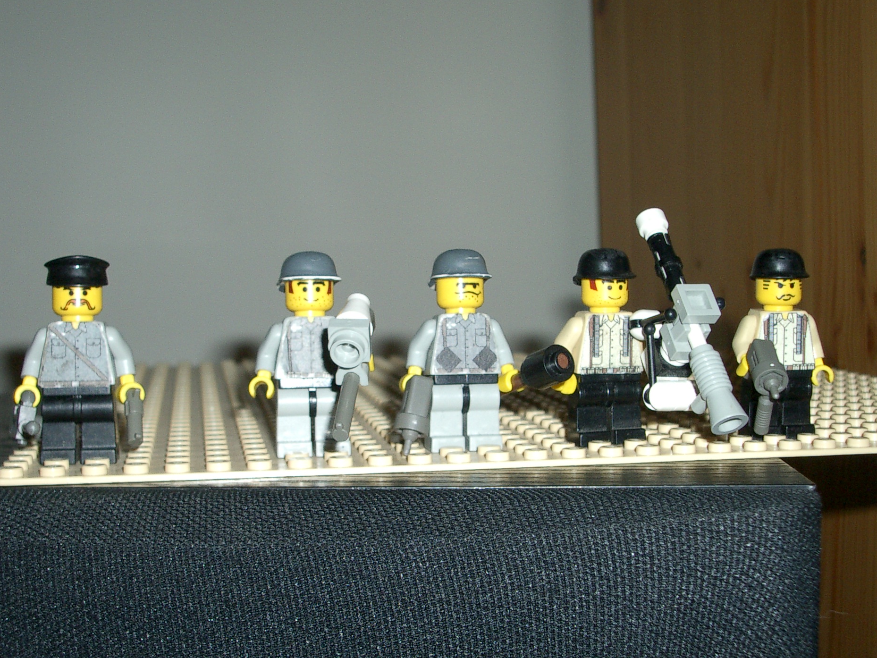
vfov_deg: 27.0
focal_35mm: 54
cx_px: 436
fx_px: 1368
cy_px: 336
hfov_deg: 35.5
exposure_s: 1/40
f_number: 3.1
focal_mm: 8.2
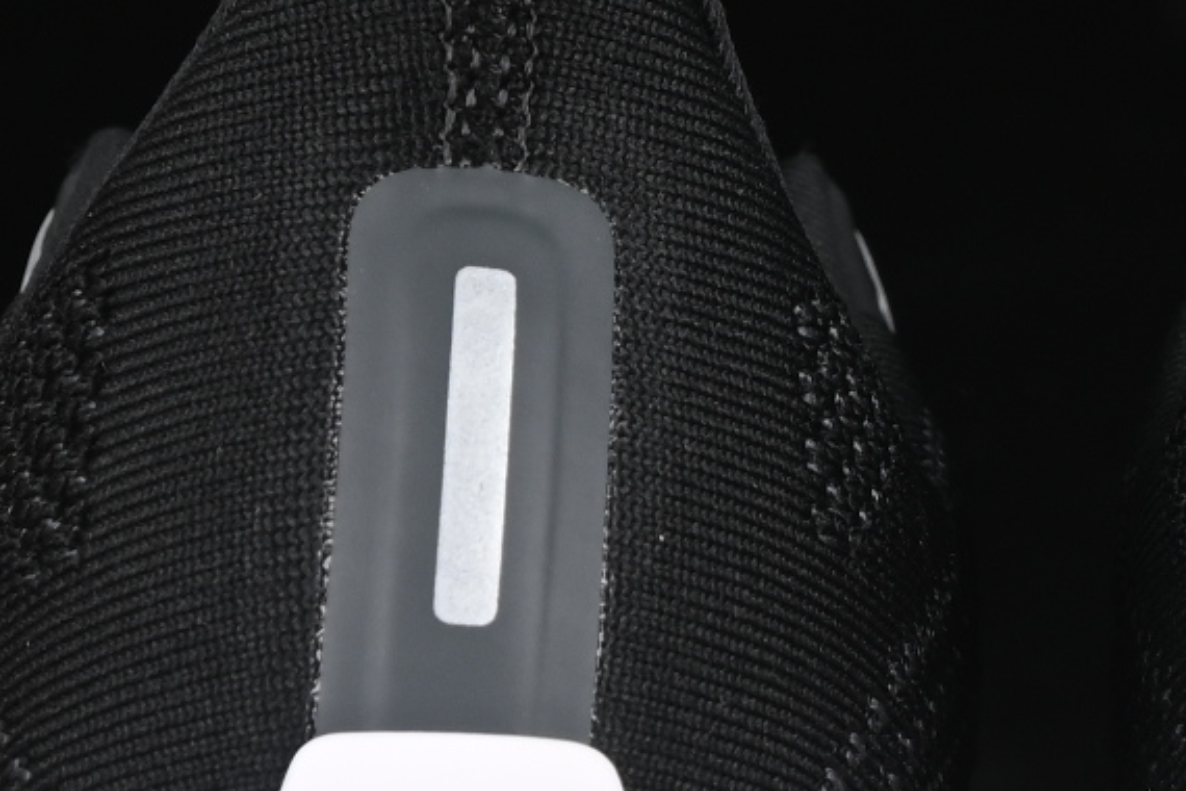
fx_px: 12057
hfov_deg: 5.6
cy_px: 233
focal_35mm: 366
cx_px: 1080
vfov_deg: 3.8
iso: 160
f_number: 6.3
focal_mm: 50
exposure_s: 1/50
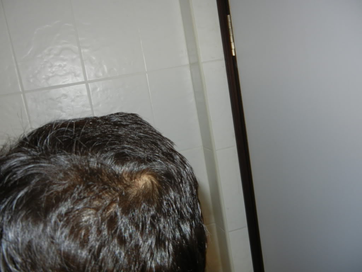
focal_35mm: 34
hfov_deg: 54.0
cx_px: 181
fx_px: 356
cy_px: 136
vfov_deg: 41.8
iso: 200
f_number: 3.6
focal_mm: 6.2
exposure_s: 1/30
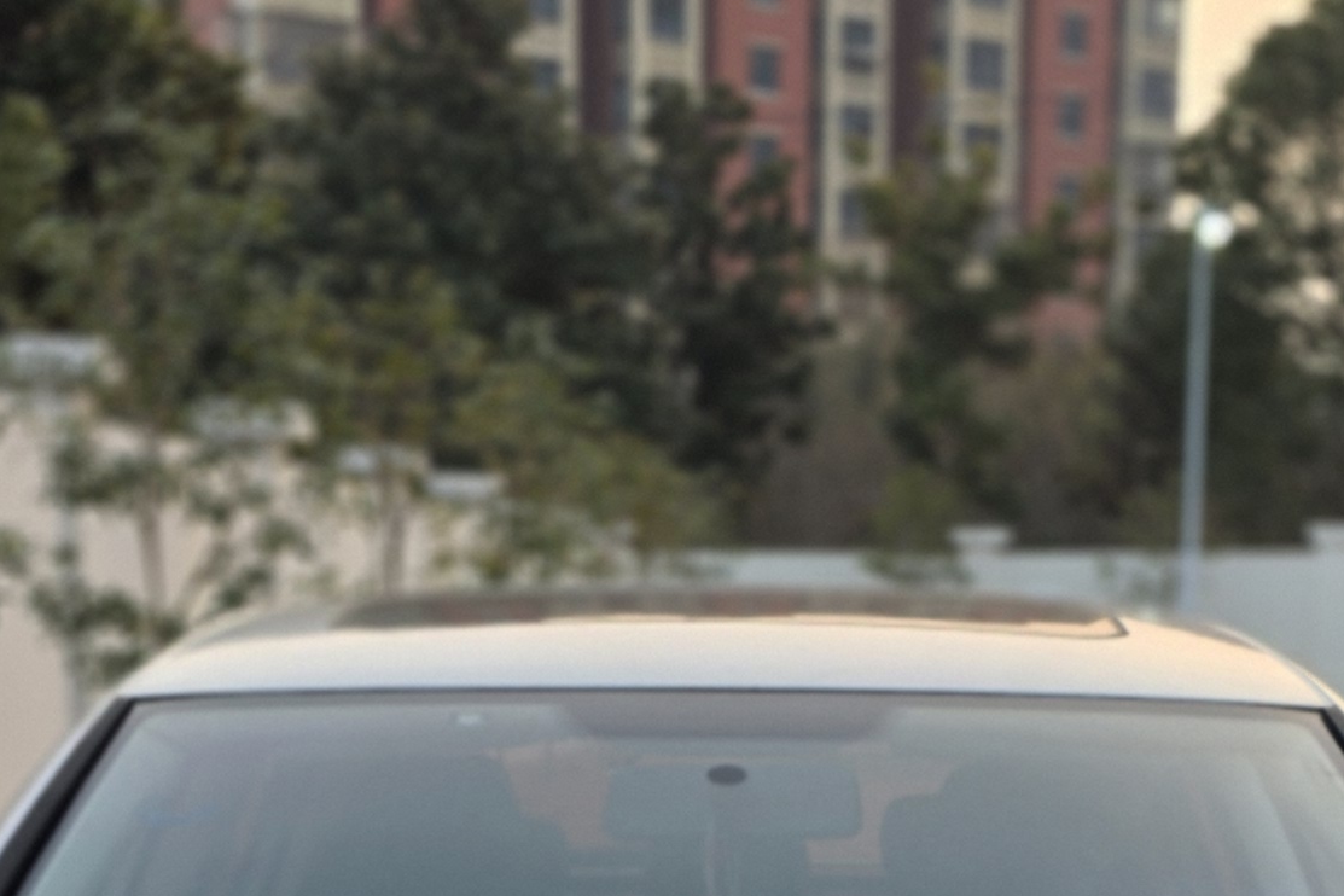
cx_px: 693
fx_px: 3210
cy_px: 1560
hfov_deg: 23.6
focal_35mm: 86
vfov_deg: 14.2
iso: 25
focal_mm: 6.3
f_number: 1.7
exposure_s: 1/100
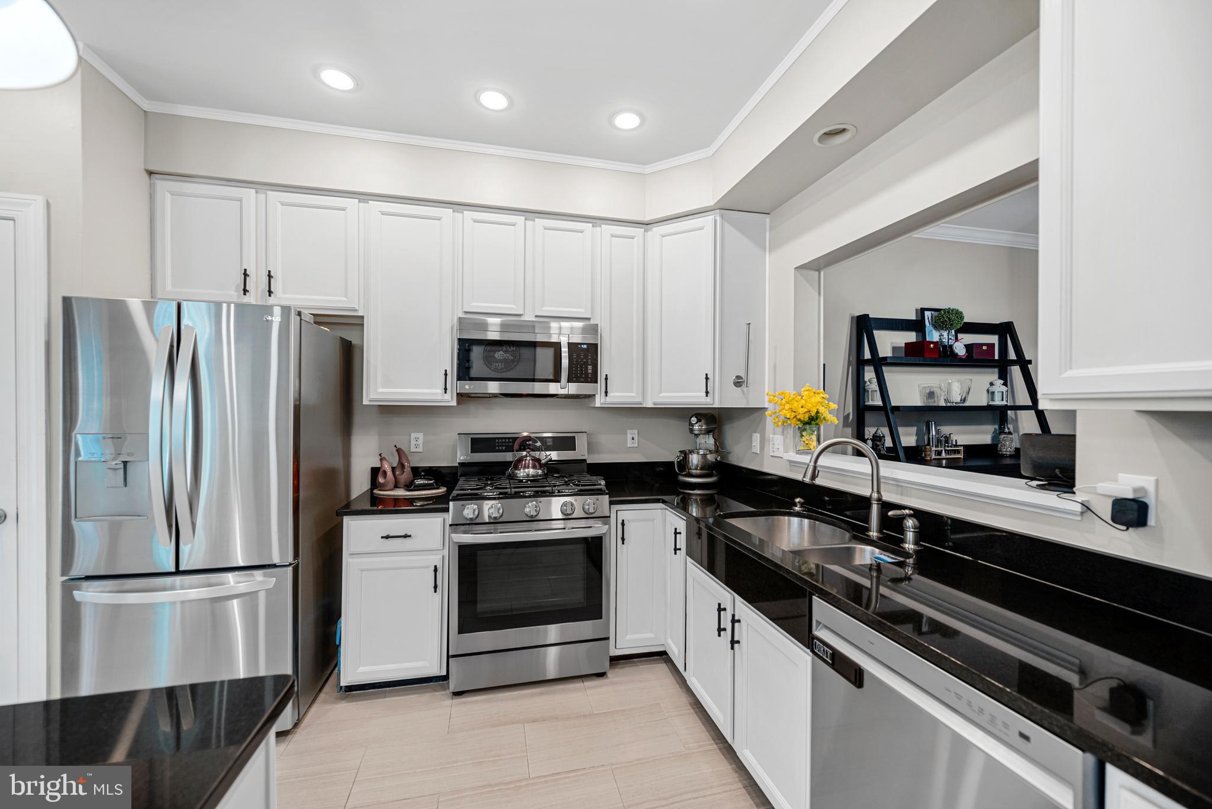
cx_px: 606
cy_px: 404
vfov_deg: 81.3
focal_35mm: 14
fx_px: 471
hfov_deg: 104.2
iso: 100
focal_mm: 14
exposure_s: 1/13
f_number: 4
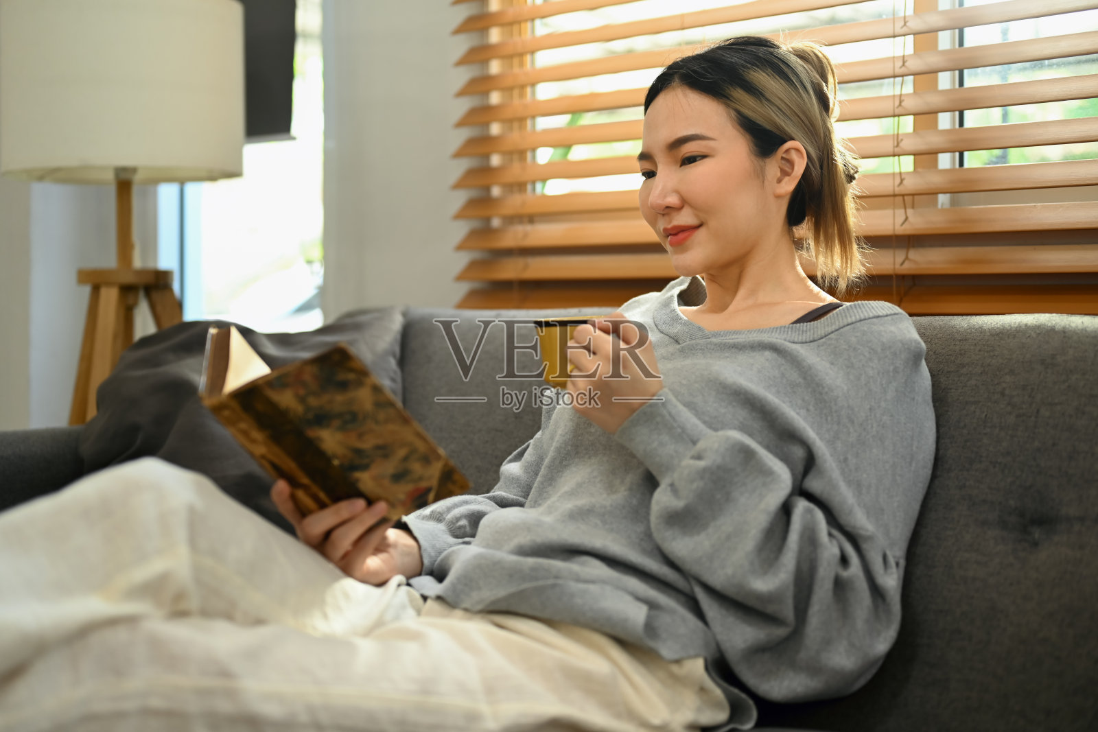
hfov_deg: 39.6
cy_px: 366
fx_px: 1525
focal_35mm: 50
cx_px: 549
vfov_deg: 27.0
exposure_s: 1/125
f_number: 2.2
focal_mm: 50
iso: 400
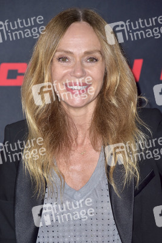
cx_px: 81
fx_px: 1416
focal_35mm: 210
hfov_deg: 6.5
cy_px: 122
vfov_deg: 9.8
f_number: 7.1
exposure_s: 1/250
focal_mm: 210
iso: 640
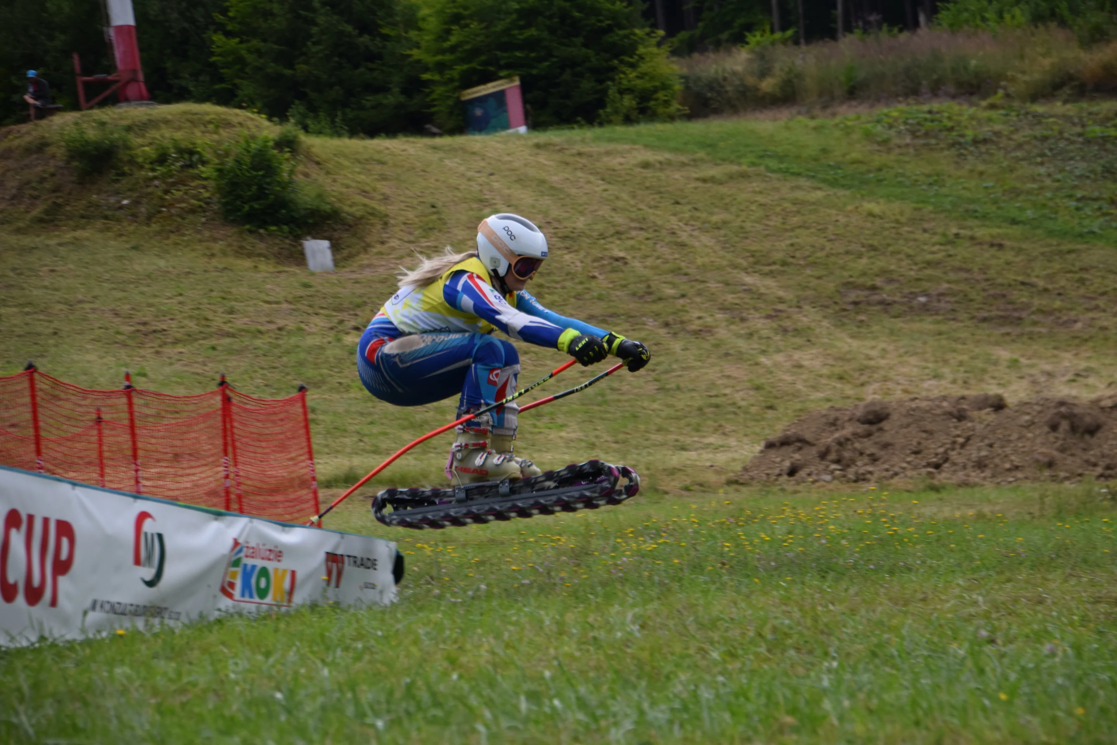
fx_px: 4888
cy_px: 372
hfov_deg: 13.0
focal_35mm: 158
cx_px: 558
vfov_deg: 8.7
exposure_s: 1/1000
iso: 560
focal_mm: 105
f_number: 6
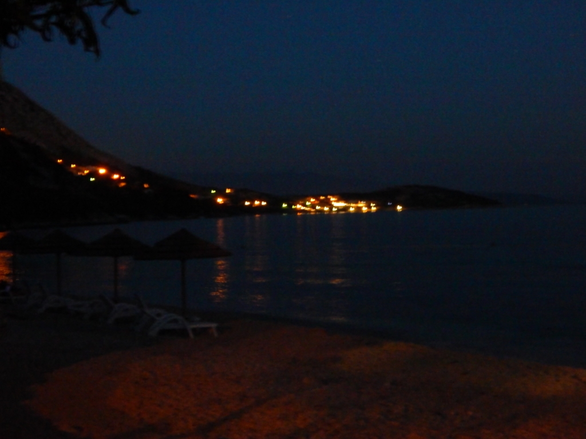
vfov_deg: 27.0
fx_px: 914
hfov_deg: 35.5
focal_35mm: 54
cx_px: 293
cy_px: 220
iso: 1600
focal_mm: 9.7
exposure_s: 1
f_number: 3.8
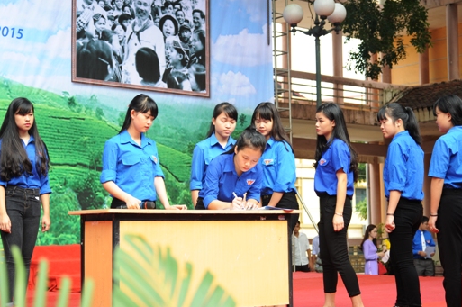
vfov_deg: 18.6
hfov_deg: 27.7
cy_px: 161
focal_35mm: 73
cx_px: 237
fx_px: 936
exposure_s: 1/100
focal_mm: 60
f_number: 6.3
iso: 250
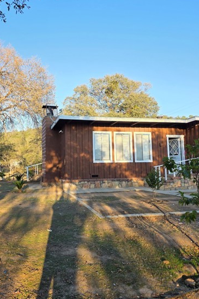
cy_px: 140
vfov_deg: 65.4
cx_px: 81
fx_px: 232
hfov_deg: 46.2
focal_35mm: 28
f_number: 1.7
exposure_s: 1/180
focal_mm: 6.3
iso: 16
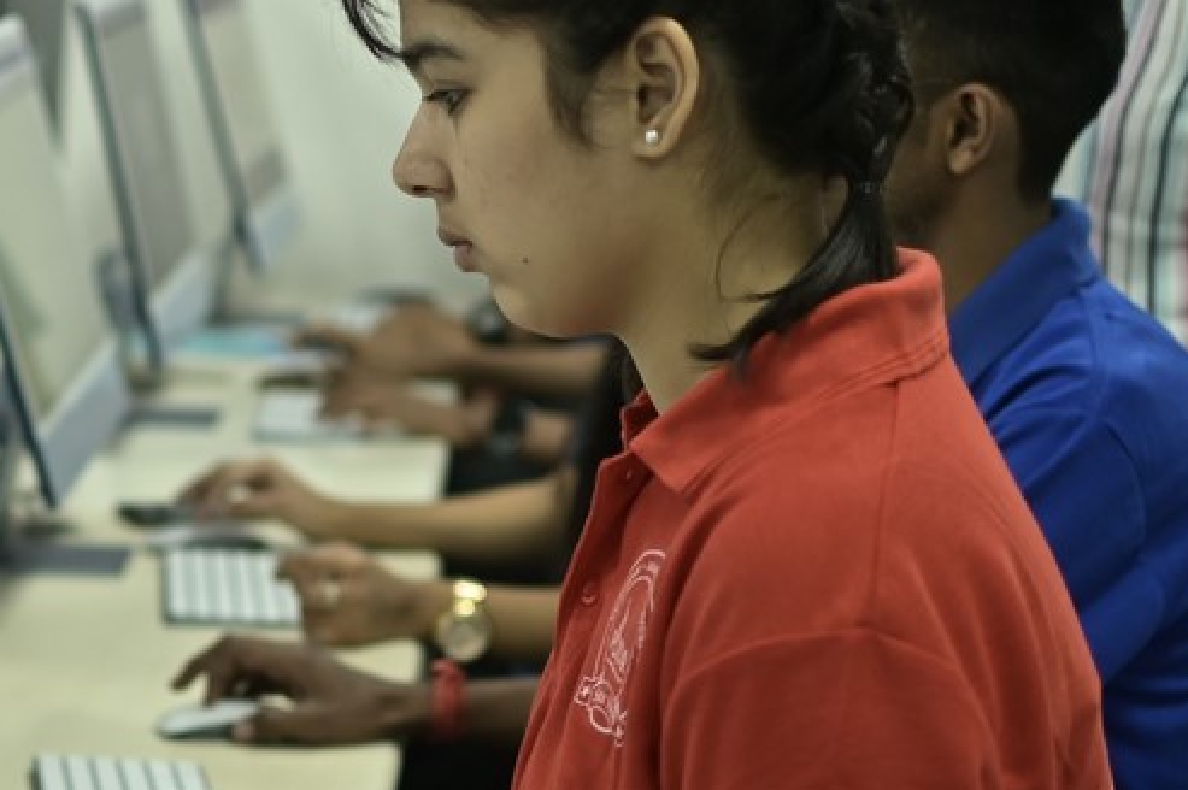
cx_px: 19
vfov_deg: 12.0
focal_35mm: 114
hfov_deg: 17.6
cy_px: 438
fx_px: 3759
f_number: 1.8
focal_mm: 35
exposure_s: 1/160
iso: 200
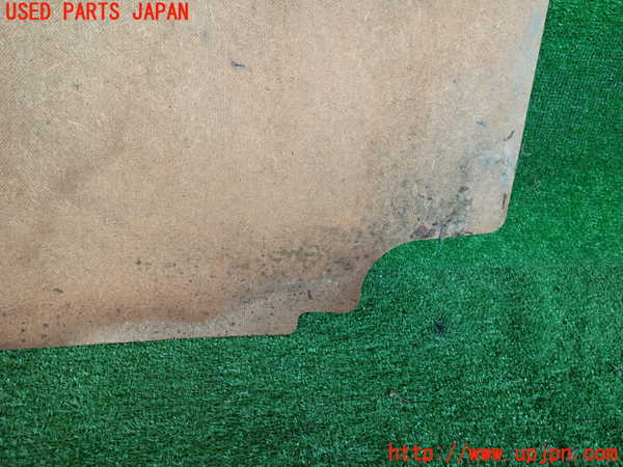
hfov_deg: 69.4
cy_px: 234
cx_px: 312
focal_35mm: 25
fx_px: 450
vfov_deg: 54.9
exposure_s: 1/160
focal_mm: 4.5
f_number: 2
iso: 100
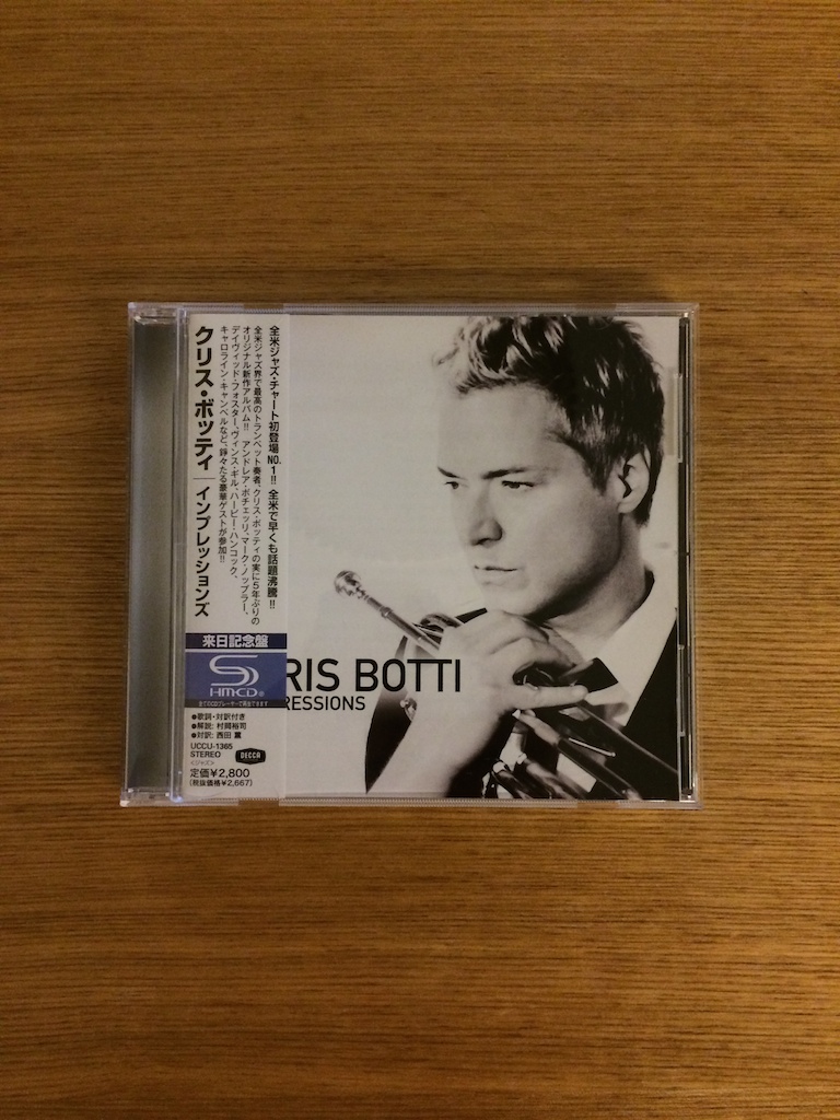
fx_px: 971
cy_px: 560
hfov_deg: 46.8
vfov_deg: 60.0
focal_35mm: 30
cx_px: 420
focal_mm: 4.12
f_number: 2.2
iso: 320
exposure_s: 1/20
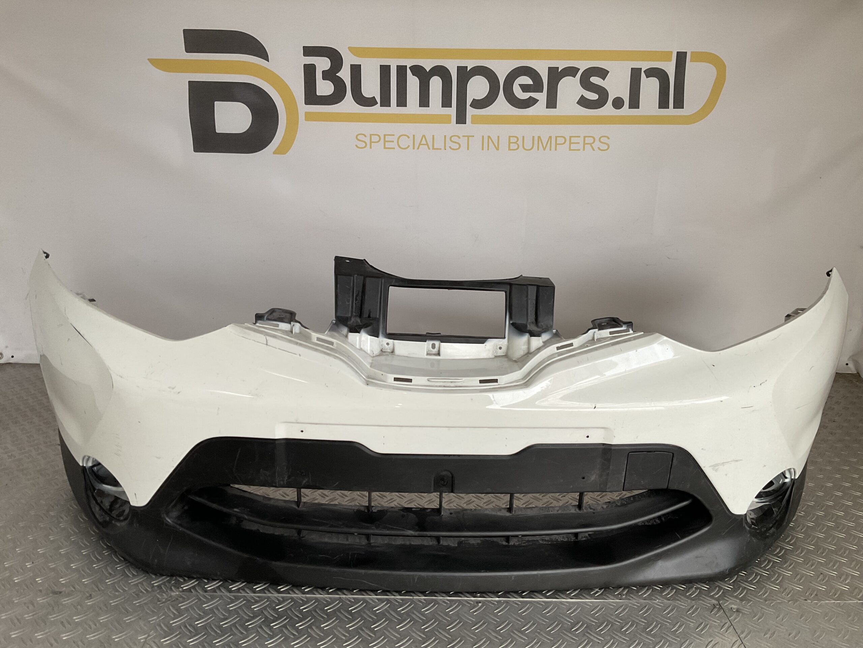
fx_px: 723
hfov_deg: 61.7
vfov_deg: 48.2
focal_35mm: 29
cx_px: 432
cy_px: 324
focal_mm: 3
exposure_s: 1/100
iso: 64
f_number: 1.8
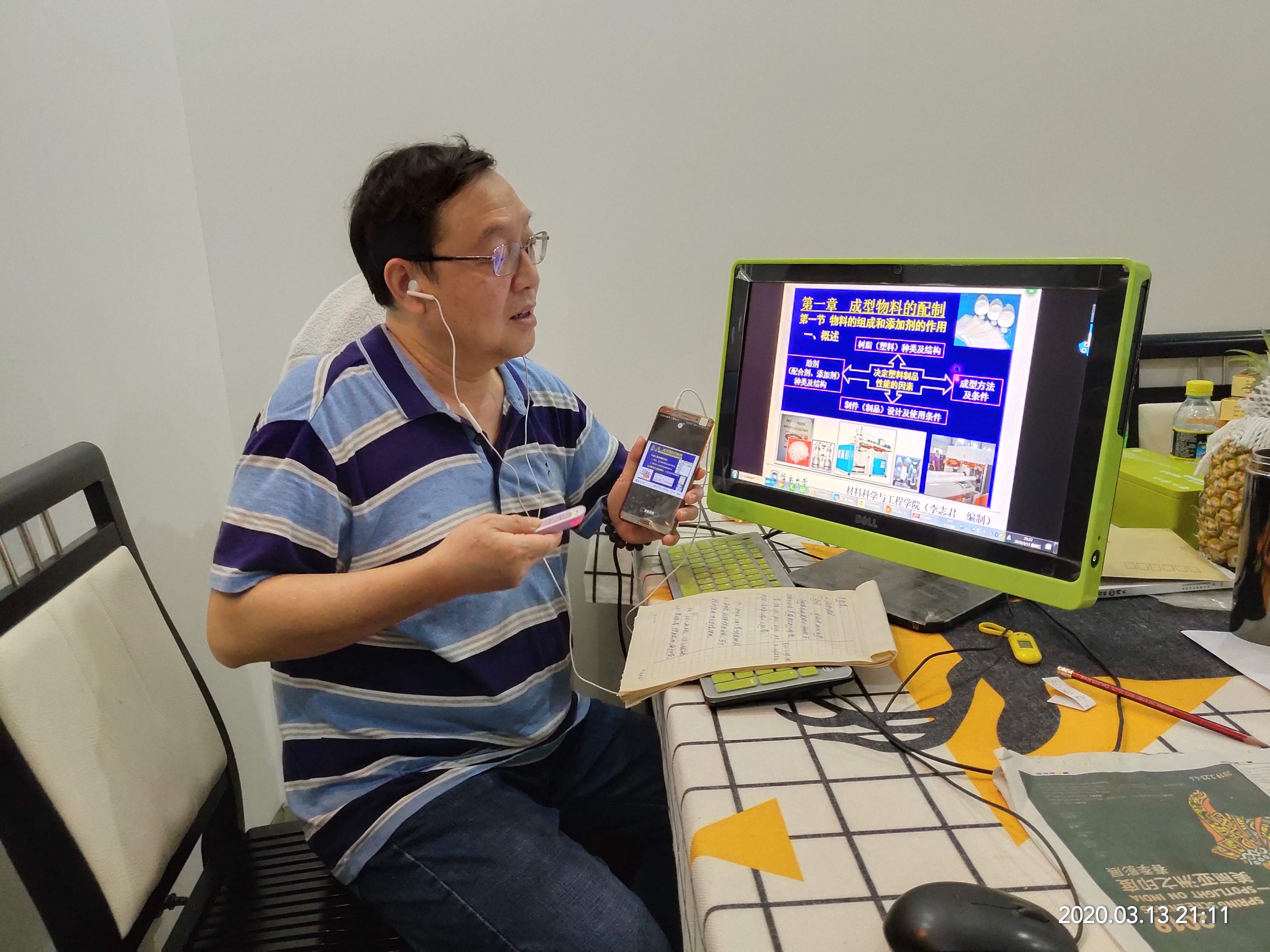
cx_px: 635
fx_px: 1101
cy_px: 476
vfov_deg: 46.8
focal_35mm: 30
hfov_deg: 60.0
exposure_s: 1/25
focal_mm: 4.35
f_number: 1.8
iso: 711
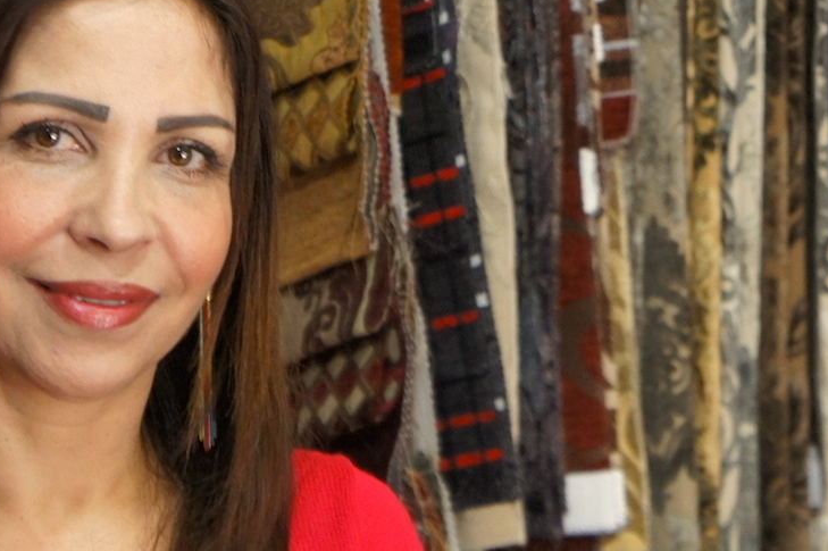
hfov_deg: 14.4
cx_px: 584
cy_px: 300
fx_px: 3264
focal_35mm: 142
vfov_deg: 9.6
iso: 1600
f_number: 5
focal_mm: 46
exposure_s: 1/50
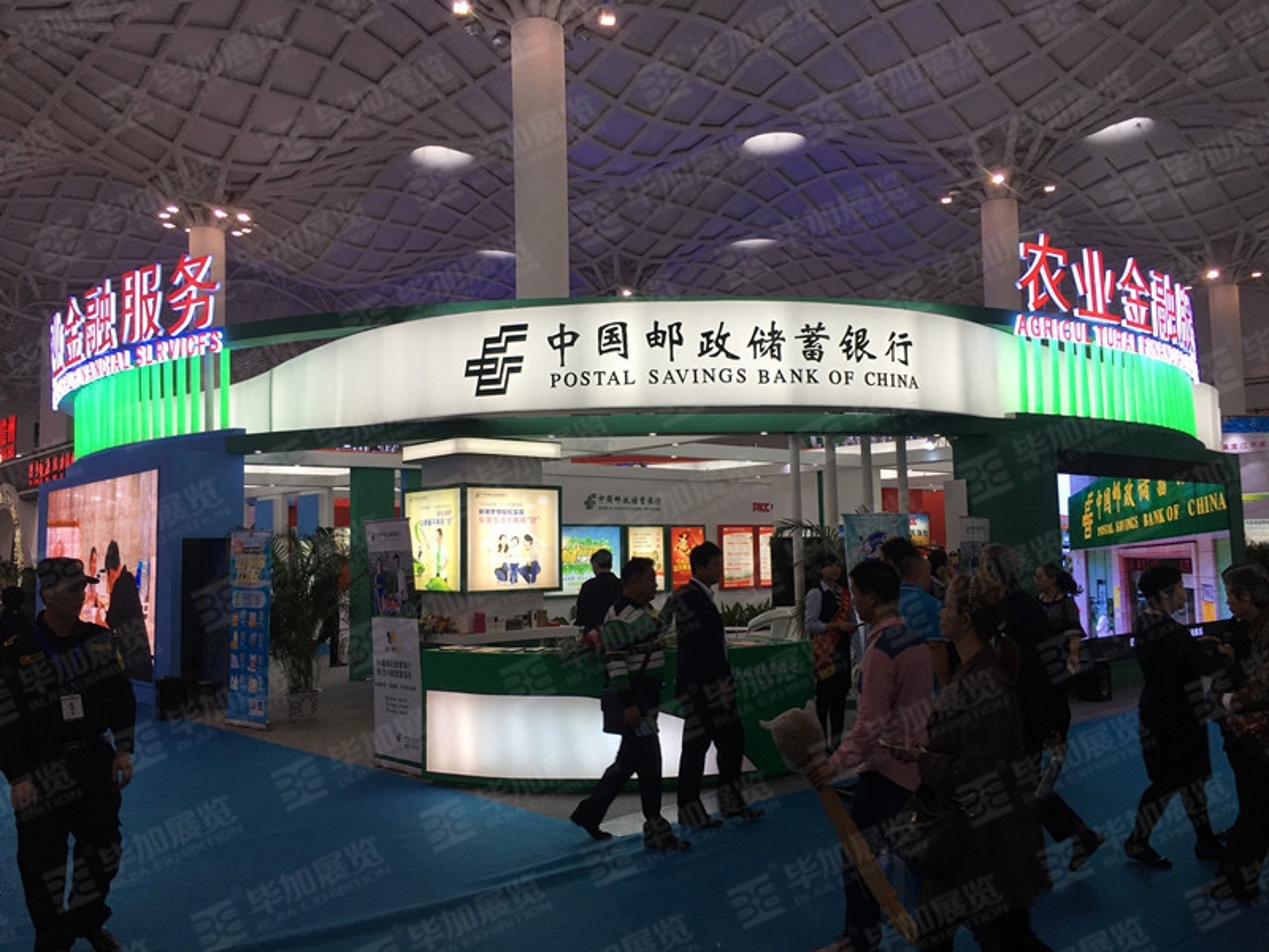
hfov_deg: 61.7
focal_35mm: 29
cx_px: 634
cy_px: 476
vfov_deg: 48.2
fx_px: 1063
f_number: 2.2
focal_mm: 4.15
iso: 32
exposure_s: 1/100
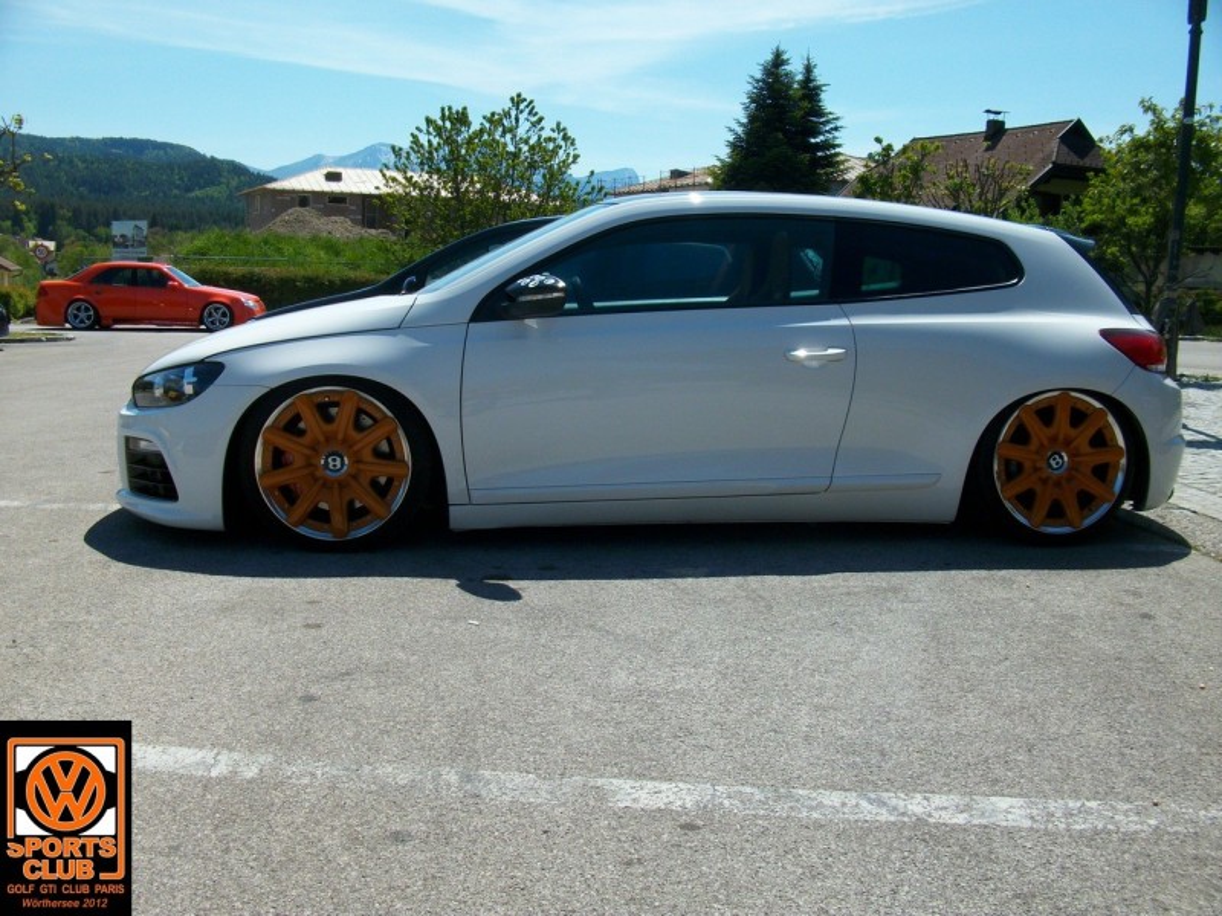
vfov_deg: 41.8
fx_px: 1200
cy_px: 458
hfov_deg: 54.0
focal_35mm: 34
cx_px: 611
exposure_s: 1/416
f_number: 5.5
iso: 80
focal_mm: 5.7
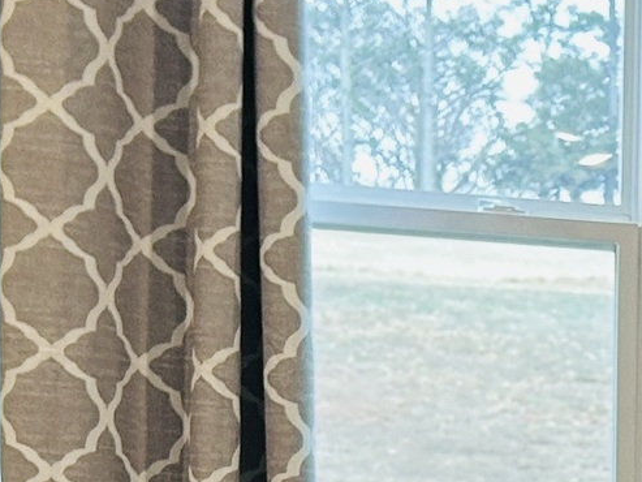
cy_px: 1036
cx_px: 1059
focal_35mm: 162
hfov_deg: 11.5
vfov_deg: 8.6
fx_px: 3005
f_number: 1.5
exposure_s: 1/60
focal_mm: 5.7
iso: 100
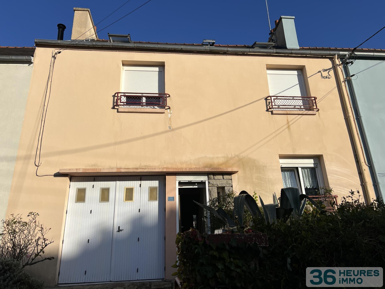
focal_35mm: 26
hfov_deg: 67.3
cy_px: 144
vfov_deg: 53.1
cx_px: 192
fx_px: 289
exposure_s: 1/8000
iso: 50
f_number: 1.5
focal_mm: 5.7
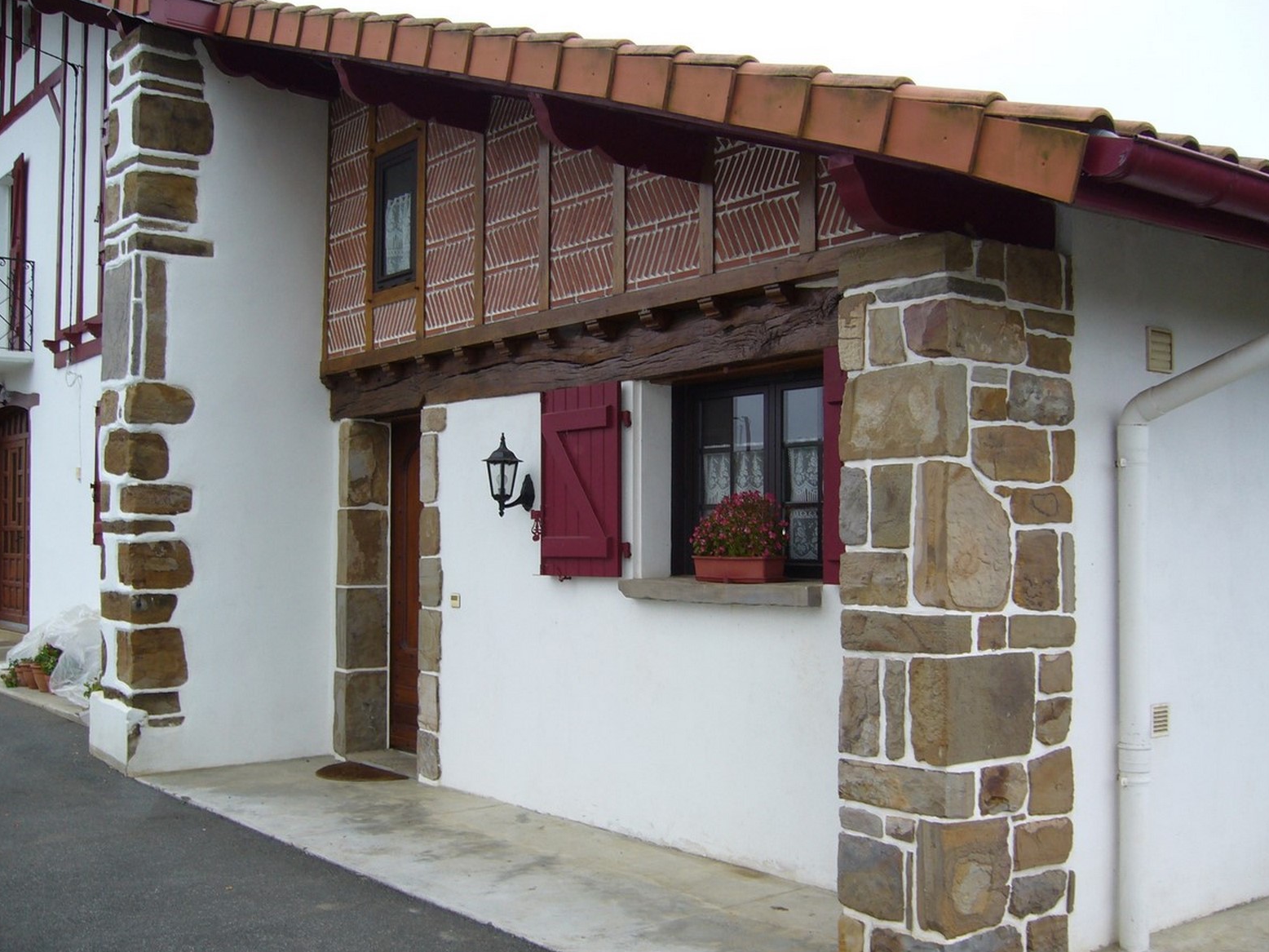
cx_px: 625
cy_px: 487
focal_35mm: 36
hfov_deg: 51.4
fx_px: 1320
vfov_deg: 39.7
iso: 80
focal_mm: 5.8
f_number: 2.8
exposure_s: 1/50
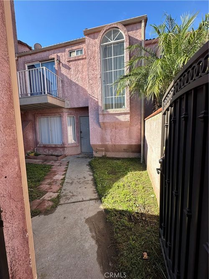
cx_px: 104
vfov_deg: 102.1
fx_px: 113
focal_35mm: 14
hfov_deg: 85.7
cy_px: 140
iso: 40
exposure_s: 1/567
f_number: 2.2
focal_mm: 2.22
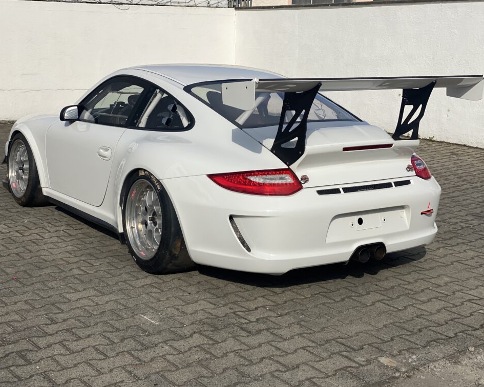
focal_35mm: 55
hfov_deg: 34.2
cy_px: 194
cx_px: 240
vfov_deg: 27.6
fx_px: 788
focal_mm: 6
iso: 20
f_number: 2
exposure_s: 1/3195
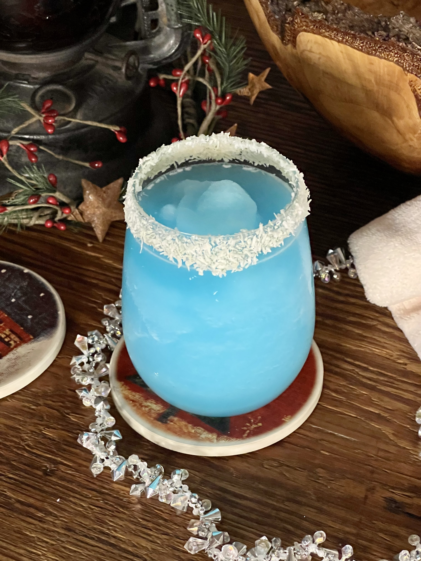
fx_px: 1249
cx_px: 210
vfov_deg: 25.3
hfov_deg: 19.1
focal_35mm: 77
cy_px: 280
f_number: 2.8
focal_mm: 9
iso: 1250
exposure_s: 1/30
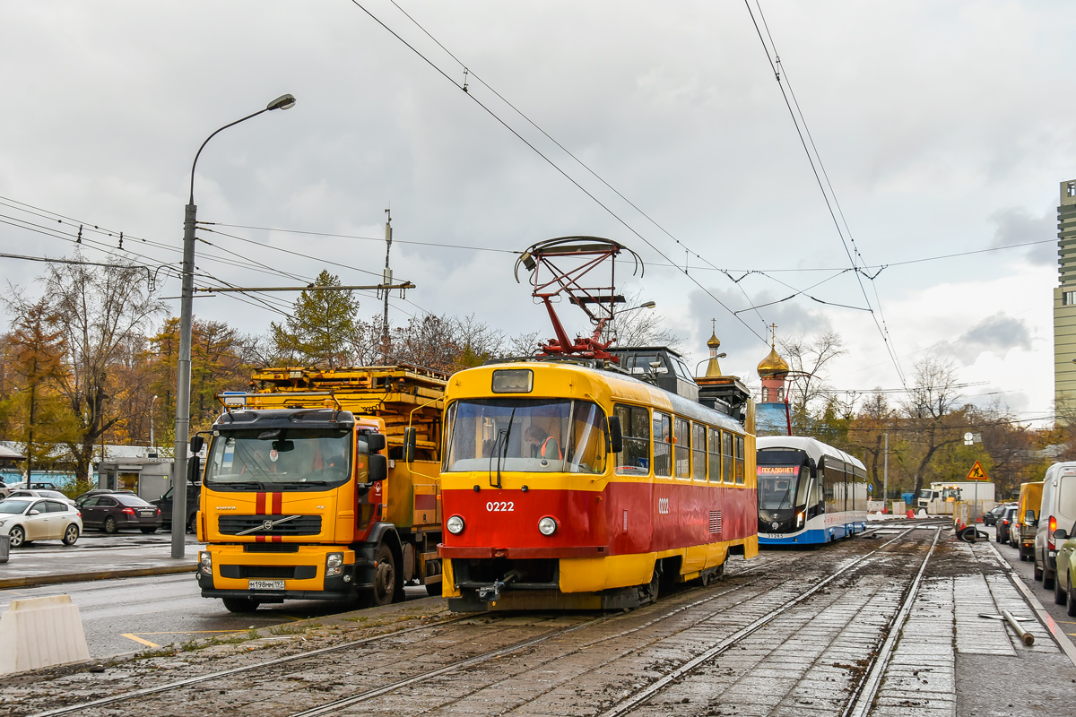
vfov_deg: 28.1
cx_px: 538
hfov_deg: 41.1
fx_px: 1435
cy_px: 358
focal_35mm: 48
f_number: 9
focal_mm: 32
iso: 200
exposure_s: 1/80
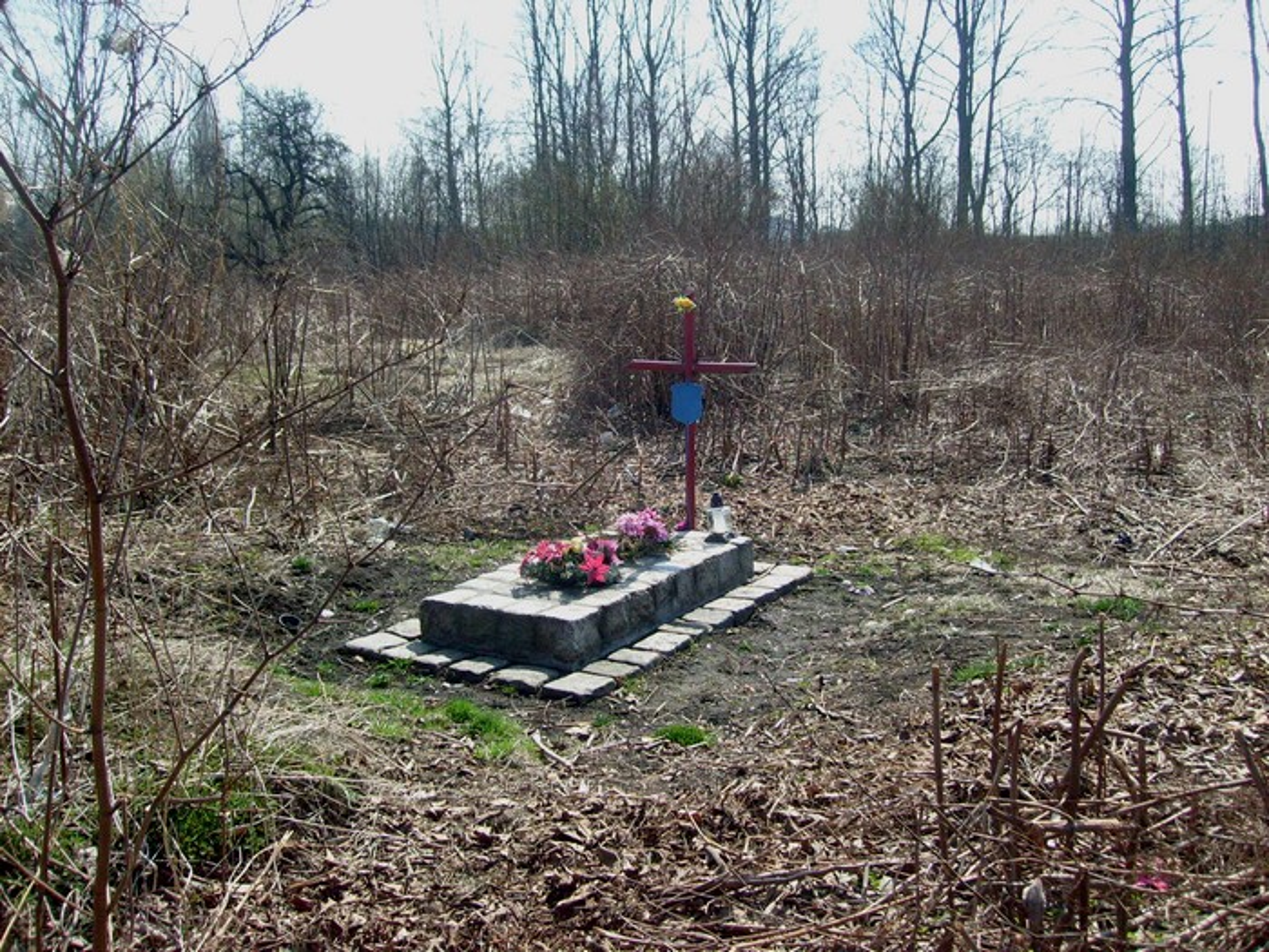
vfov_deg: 40.7
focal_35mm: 35
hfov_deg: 52.6
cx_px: 634
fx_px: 1283
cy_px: 476
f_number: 7.1
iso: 80
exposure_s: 1/180
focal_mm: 5.8
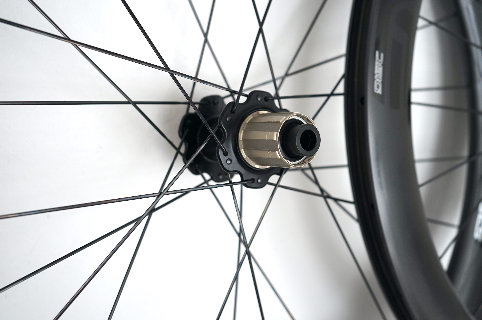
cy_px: 160
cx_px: 241
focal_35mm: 40
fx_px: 535
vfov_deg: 33.3
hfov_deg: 48.5
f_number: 4
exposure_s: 1/60
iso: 320
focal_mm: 40
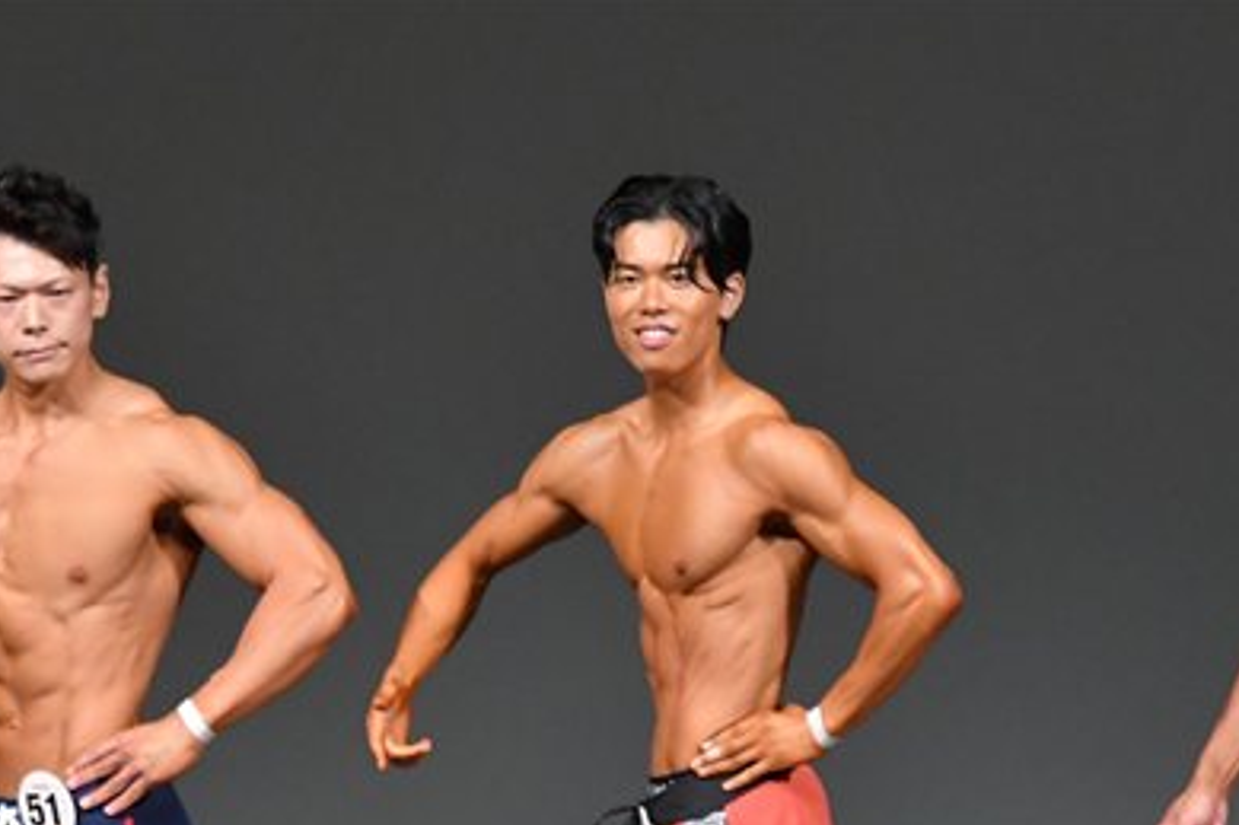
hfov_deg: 3.3
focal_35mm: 628
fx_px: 21603
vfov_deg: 2.2
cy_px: 815
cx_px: 604
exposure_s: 1/400
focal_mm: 210
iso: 4000
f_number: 5.6
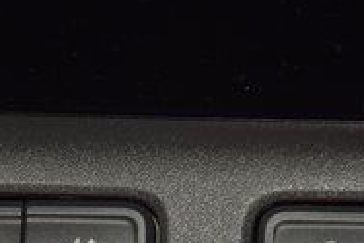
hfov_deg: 5.7
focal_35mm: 360
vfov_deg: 3.8
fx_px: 3643
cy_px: 326
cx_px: 29
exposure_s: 1/125
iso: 100
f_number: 8
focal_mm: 70
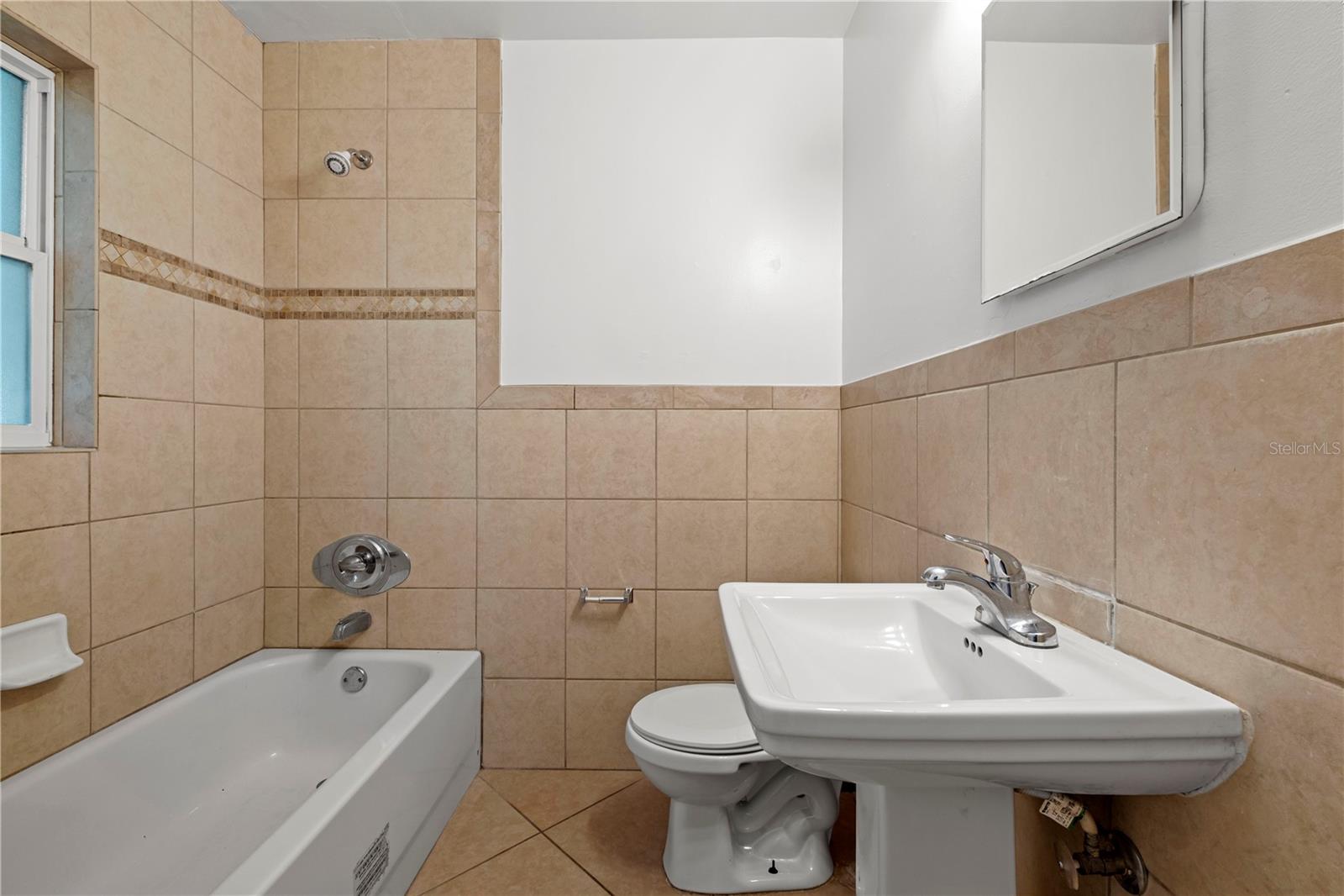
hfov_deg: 100.4
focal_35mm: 15
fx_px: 560
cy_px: 448
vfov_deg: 77.3
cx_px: 672
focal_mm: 10
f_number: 8
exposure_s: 1/2
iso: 200
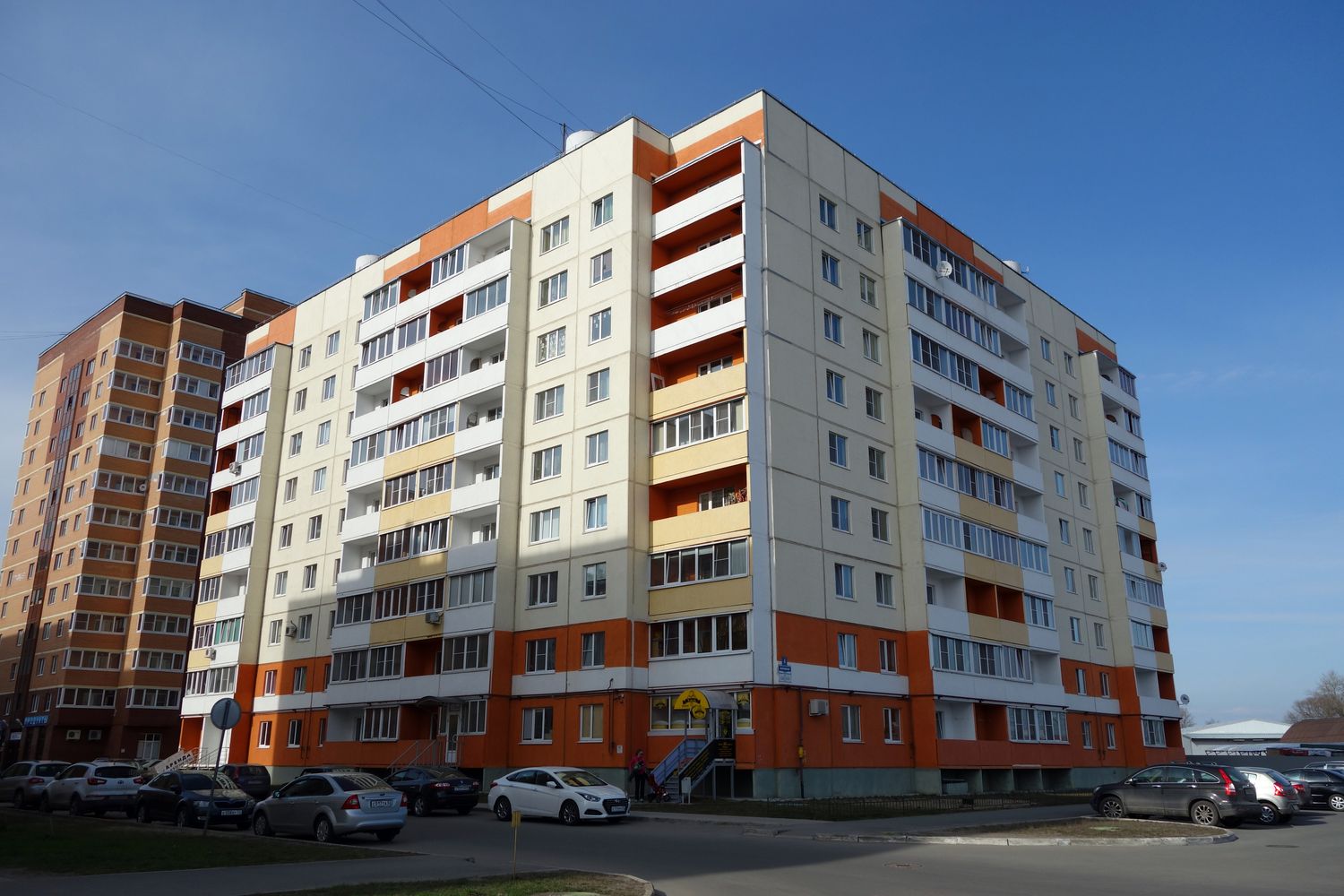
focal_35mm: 28
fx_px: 1045
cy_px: 448
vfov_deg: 46.4
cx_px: 672
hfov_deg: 65.5
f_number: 5.6
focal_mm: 10.4
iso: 125
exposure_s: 1/640
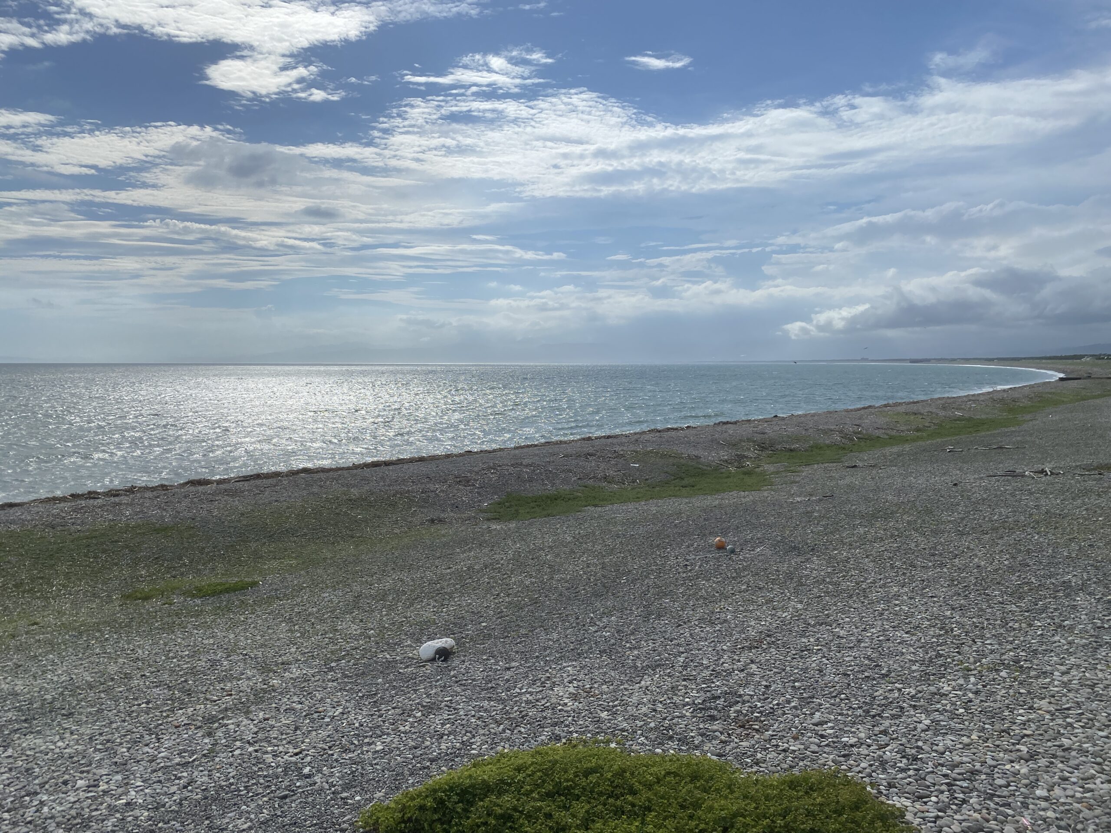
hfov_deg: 67.3
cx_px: 556
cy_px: 416
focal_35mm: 26
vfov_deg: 53.1
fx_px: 834
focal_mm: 4.25
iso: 40
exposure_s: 1/12658
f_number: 1.8
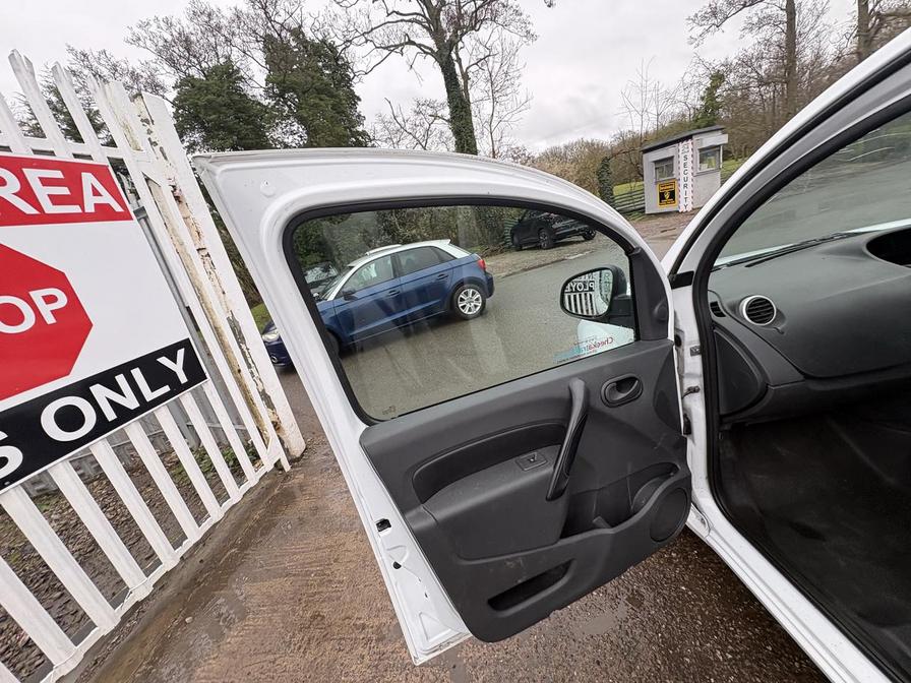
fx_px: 368
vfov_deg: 85.7
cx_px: 456
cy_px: 342
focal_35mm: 14
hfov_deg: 102.1
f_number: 2.2
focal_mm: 2.22
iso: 64
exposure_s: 1/171
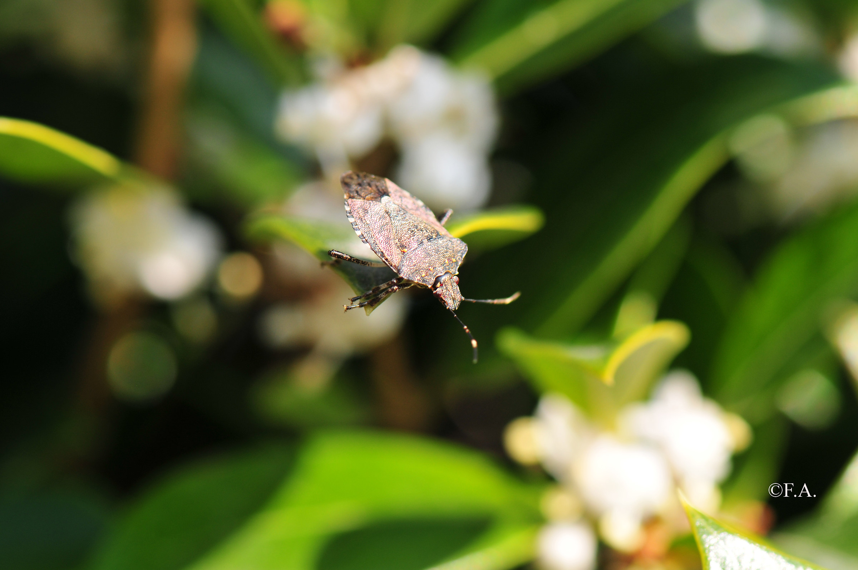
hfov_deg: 13.1
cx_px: 429
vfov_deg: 8.7
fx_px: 3749
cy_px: 285
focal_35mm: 158
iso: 200
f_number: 8
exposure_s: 1/200
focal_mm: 105
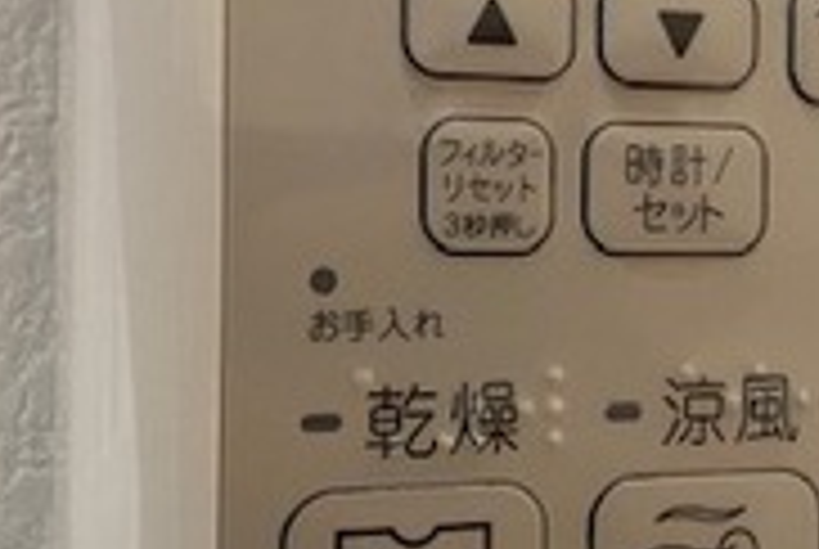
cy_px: 248
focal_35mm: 83
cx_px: 688
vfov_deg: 16.5
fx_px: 1891
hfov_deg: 24.0
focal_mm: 4.25
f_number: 1.8
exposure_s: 1/60
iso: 200
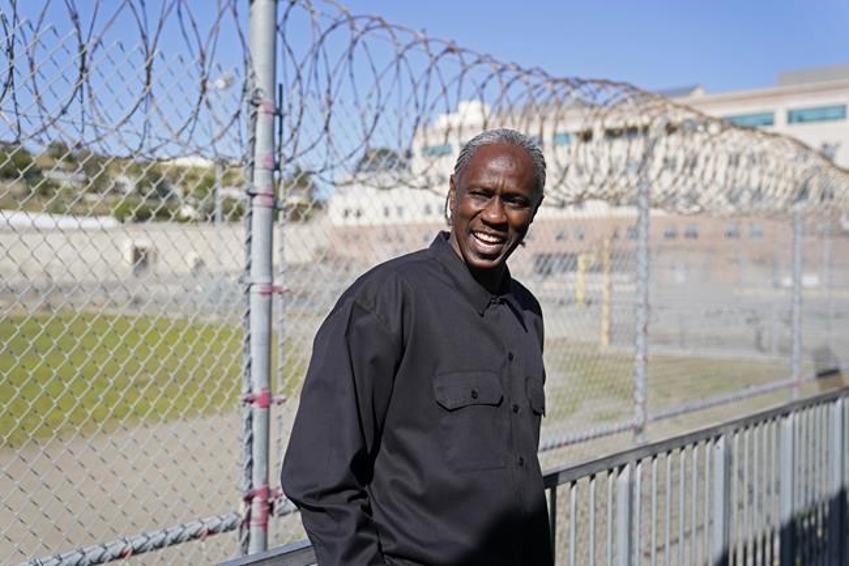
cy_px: 283
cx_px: 424
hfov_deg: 51.9
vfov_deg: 35.9
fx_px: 872
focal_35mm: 37
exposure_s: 1/16000
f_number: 2.8
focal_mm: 37
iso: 1000
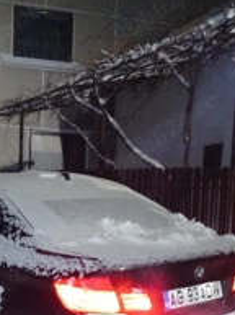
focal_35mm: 54
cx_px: 72
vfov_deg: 33.8
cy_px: 281
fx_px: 490
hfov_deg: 26.7
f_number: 1.8
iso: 1598
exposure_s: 1/16.7
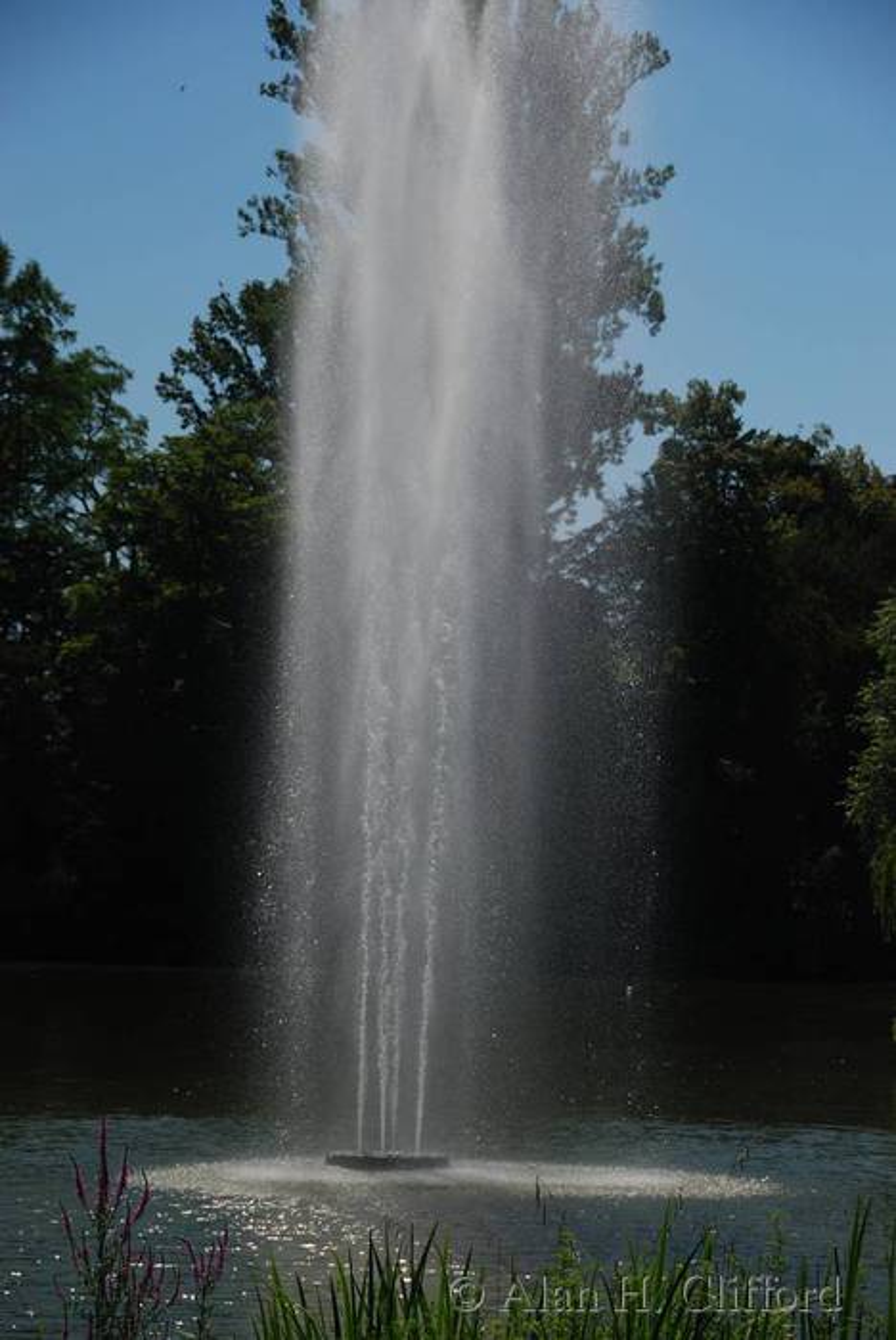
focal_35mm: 98
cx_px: 448
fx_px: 3633
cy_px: 670
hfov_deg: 14.1
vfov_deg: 20.9
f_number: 5
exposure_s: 1/2500
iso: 140
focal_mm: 65
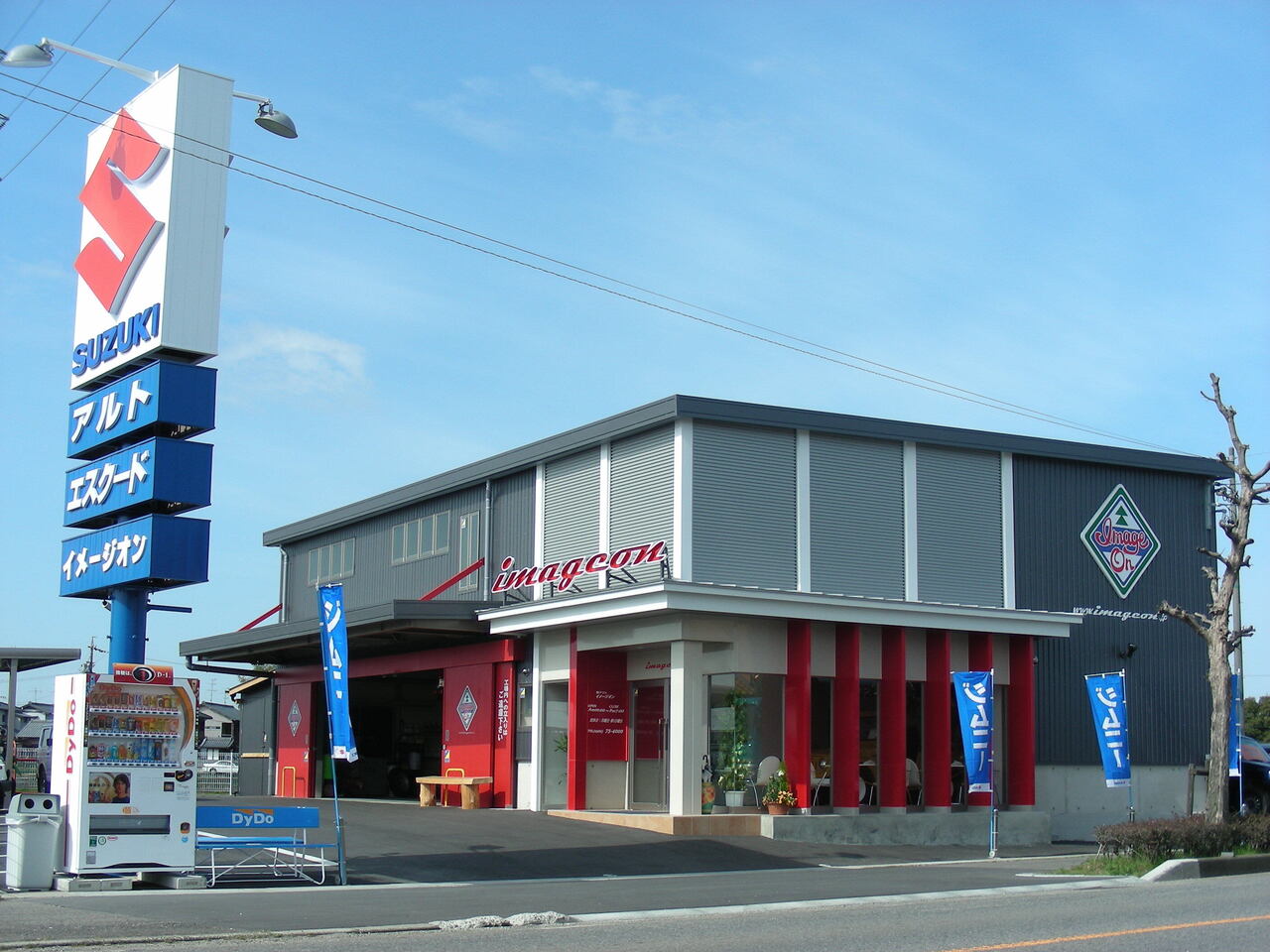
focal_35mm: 44
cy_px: 476
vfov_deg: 32.9
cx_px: 635
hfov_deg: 42.9
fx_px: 1614
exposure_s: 1/440
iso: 50
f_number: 4
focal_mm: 7.4
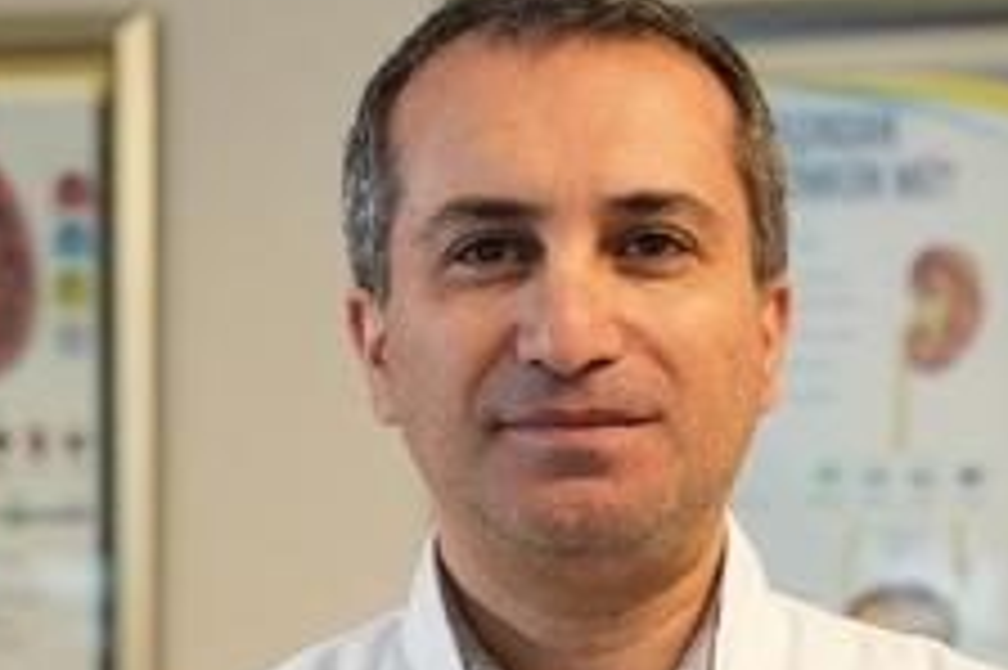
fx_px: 3693
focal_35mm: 132
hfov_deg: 15.5
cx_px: 533
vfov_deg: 10.2
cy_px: 778
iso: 500
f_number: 2.8
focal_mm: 48
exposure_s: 1/80
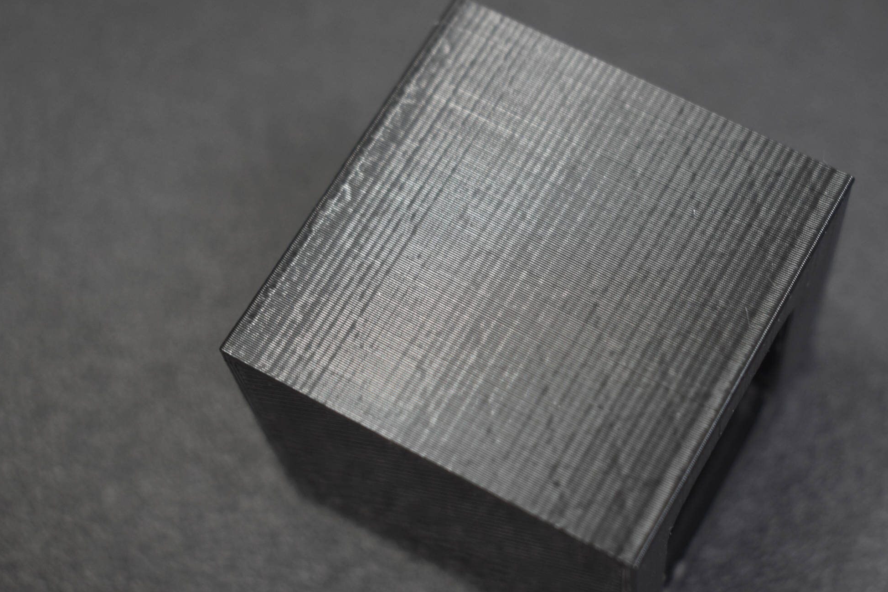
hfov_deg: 26.3
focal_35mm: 77
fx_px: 1899
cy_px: 295
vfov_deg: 17.7
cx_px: 537
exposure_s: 1/60
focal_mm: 40
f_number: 5.6
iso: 560
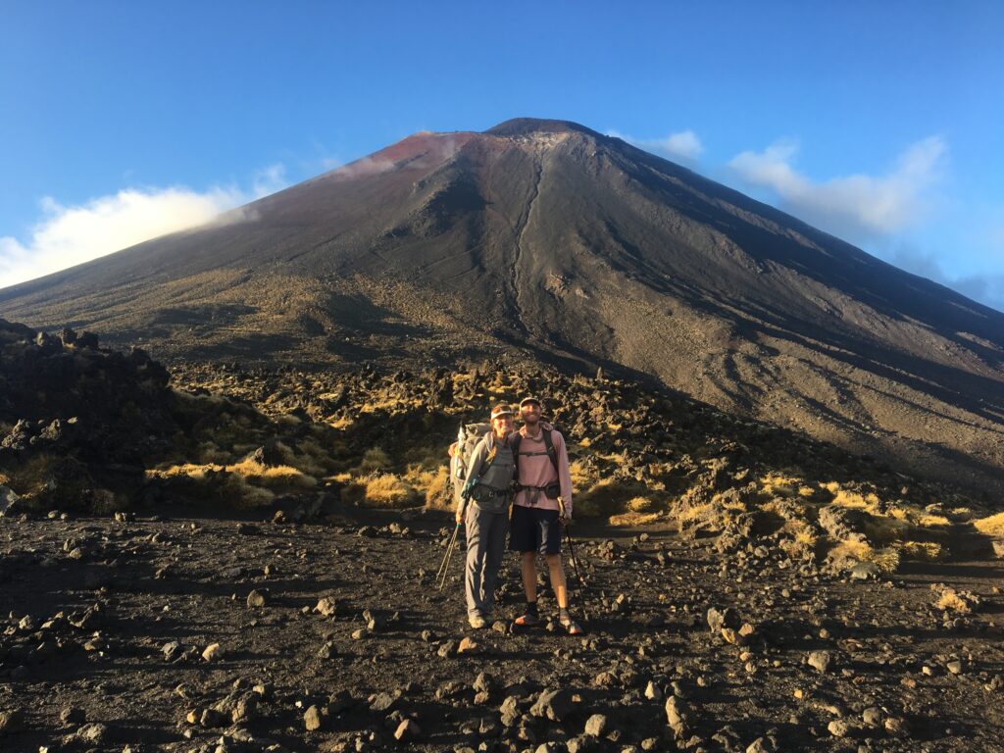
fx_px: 841
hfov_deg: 61.7
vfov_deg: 48.2
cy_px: 376
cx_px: 502
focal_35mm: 29
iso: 25
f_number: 2.2
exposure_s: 1/450
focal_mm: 4.15
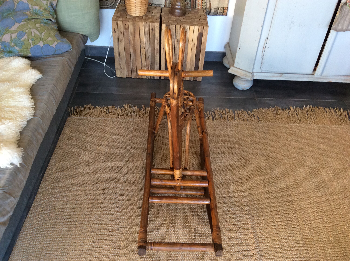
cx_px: 175
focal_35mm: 32
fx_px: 323
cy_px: 130
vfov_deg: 44.1
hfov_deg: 56.9
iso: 80
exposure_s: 1/25
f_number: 2.4
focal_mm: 3.3
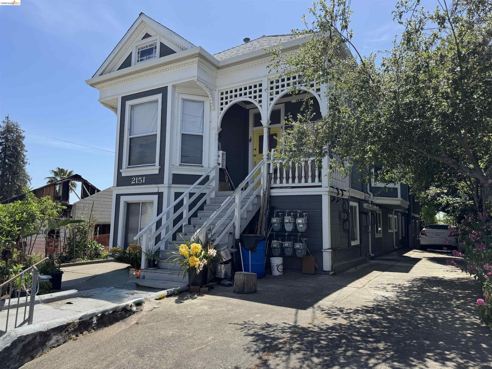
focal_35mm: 24
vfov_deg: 56.8
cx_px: 246
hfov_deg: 71.6
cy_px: 184
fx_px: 341
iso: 80
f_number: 1.78
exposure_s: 1/2604
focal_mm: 6.76
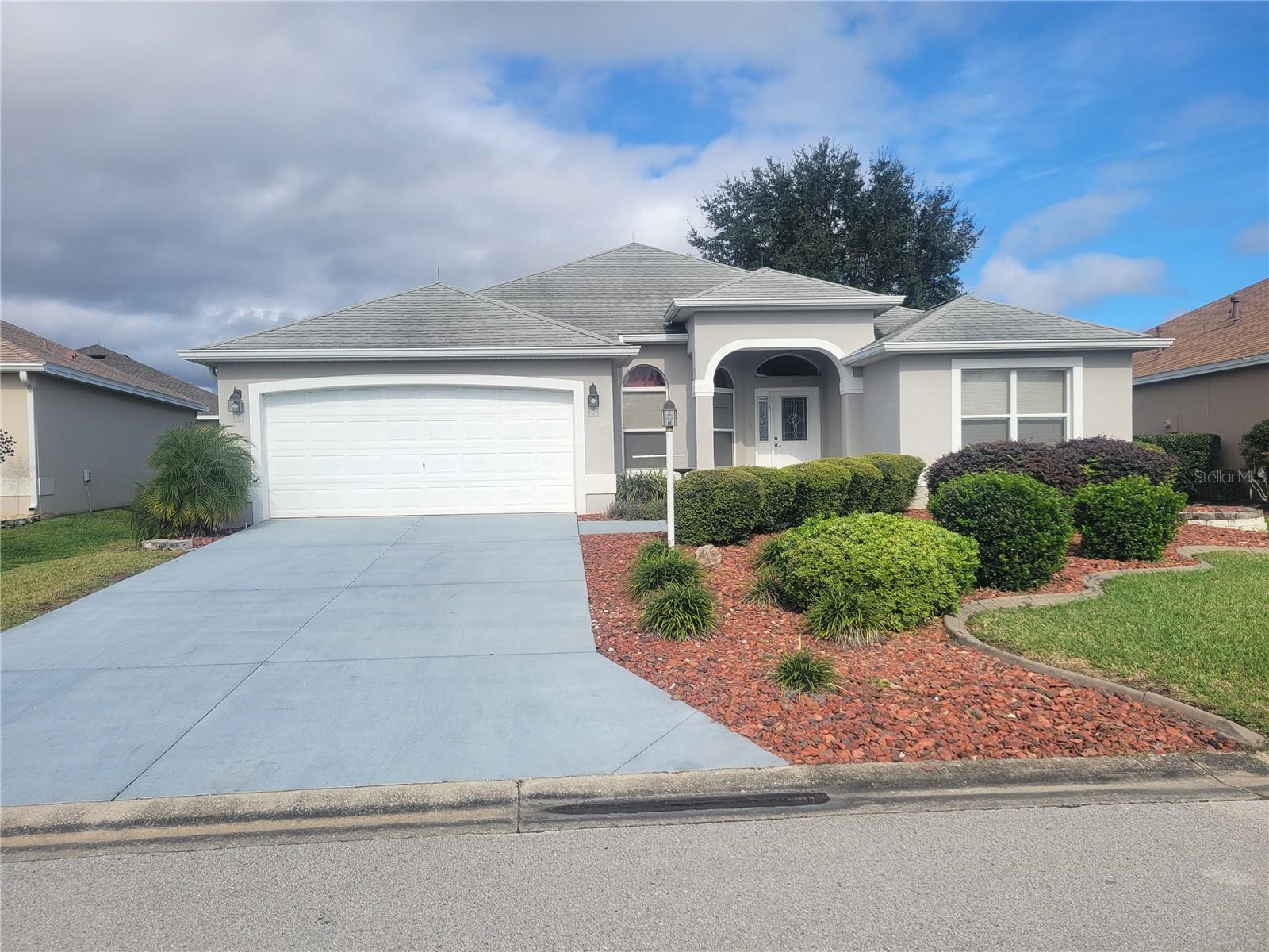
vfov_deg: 53.1
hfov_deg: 67.3
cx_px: 634
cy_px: 476
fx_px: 953
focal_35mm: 26
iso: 40
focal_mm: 5.4
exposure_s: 1/3608
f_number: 1.8
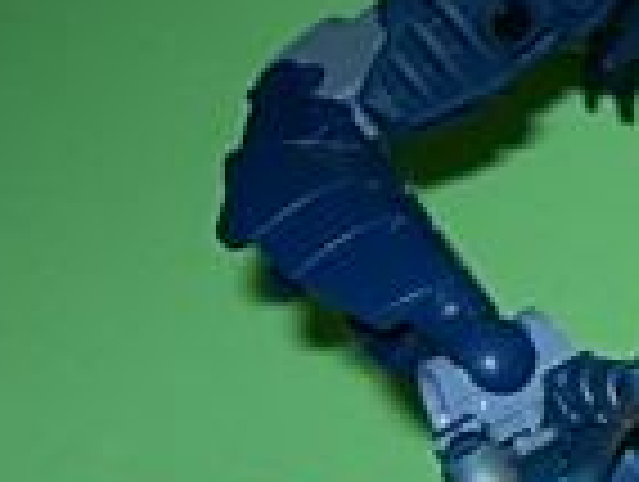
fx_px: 3162
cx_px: 1328
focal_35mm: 171
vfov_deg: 8.7
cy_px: 239
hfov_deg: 10.5
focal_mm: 7.8
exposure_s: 1/64
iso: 79
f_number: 2.8
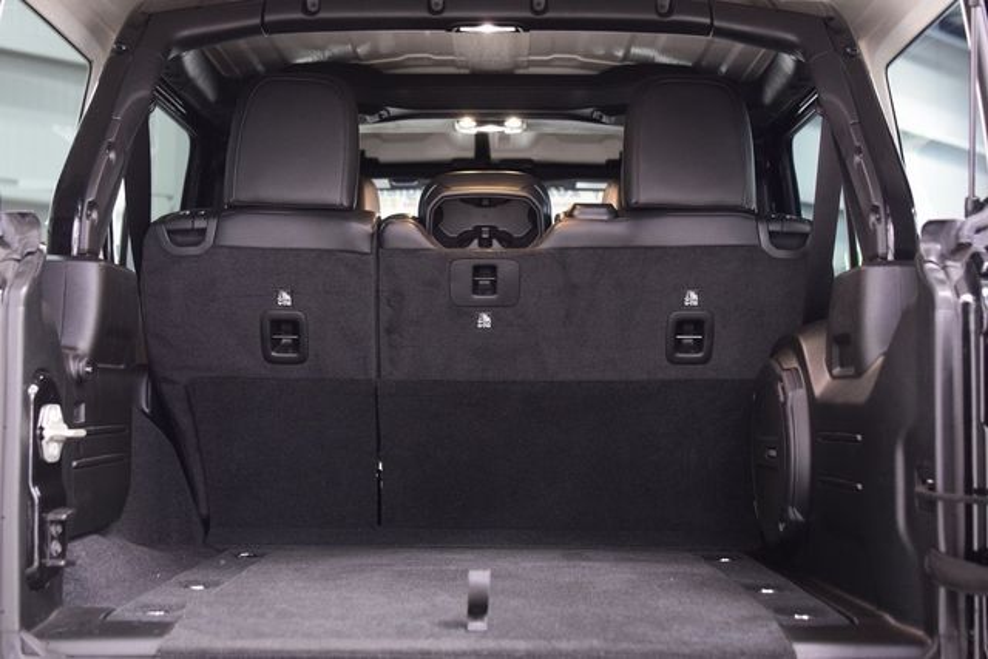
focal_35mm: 48
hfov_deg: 41.1
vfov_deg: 28.1
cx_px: 494
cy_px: 330
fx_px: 1318
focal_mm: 32
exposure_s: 1/15
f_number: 2.8
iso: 1600
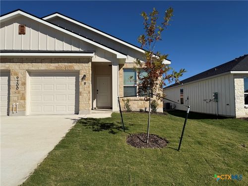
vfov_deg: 56.8
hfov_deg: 71.6
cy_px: 93
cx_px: 124
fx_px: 172
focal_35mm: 24
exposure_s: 1/10309
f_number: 1.78
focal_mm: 6.76
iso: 80
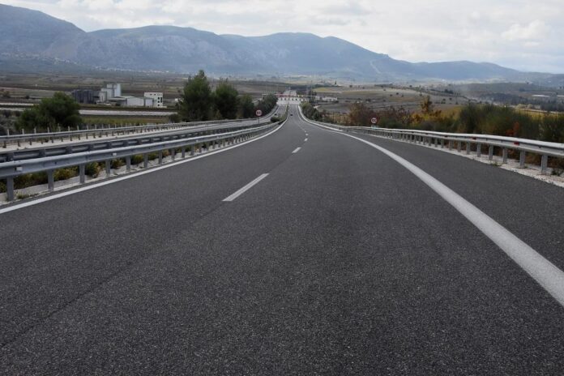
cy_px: 188
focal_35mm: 42
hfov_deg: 46.4
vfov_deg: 31.9
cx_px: 282
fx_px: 658
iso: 1600
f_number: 7.1
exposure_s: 1/3200
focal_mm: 28
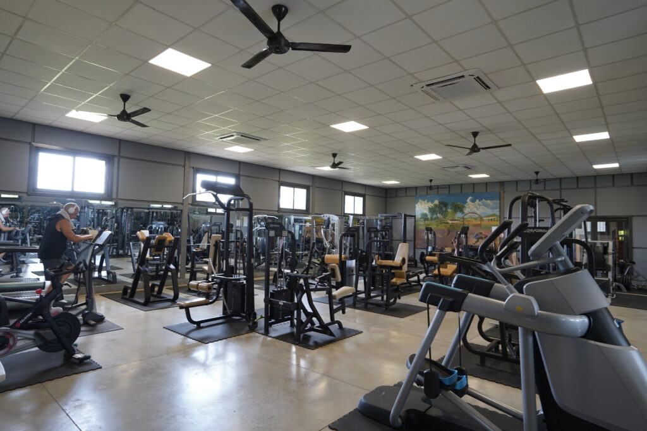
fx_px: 359
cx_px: 324
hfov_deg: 84.0
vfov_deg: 61.9
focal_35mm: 20
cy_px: 216
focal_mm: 20
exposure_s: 1/50
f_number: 5
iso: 800
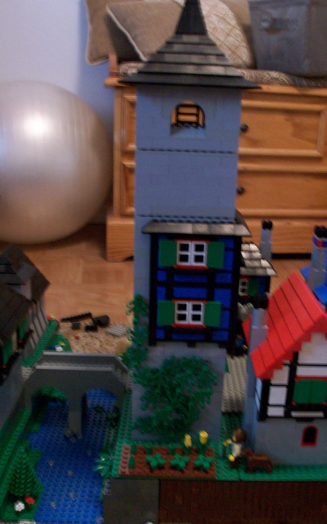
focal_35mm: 38
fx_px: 542
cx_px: 192
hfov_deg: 33.5
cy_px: 251
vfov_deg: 51.5
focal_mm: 5.7
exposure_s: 1/8
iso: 200
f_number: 2.8
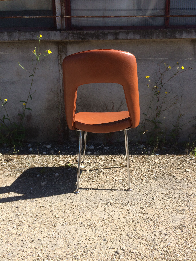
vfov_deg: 61.7
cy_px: 130
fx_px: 219
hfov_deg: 48.2
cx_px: 98
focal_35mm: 29
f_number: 2.2
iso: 32
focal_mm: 4.15
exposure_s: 1/1325
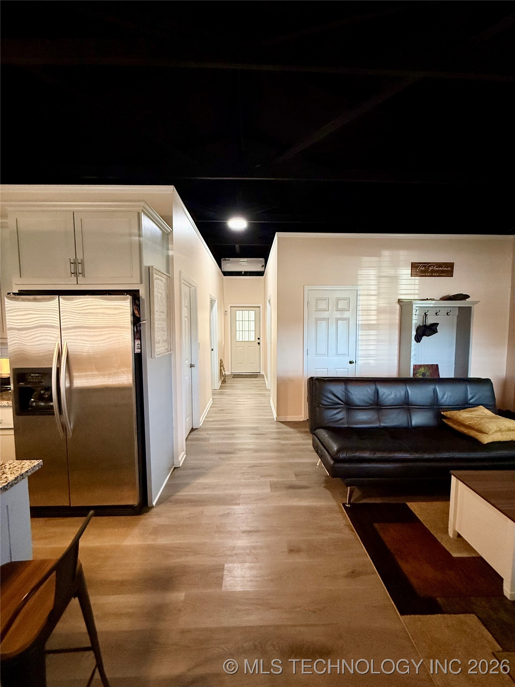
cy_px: 344
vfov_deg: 102.1
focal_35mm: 14
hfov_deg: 85.7
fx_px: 278
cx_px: 258
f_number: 2.2
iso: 500
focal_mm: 2.22
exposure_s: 1/60
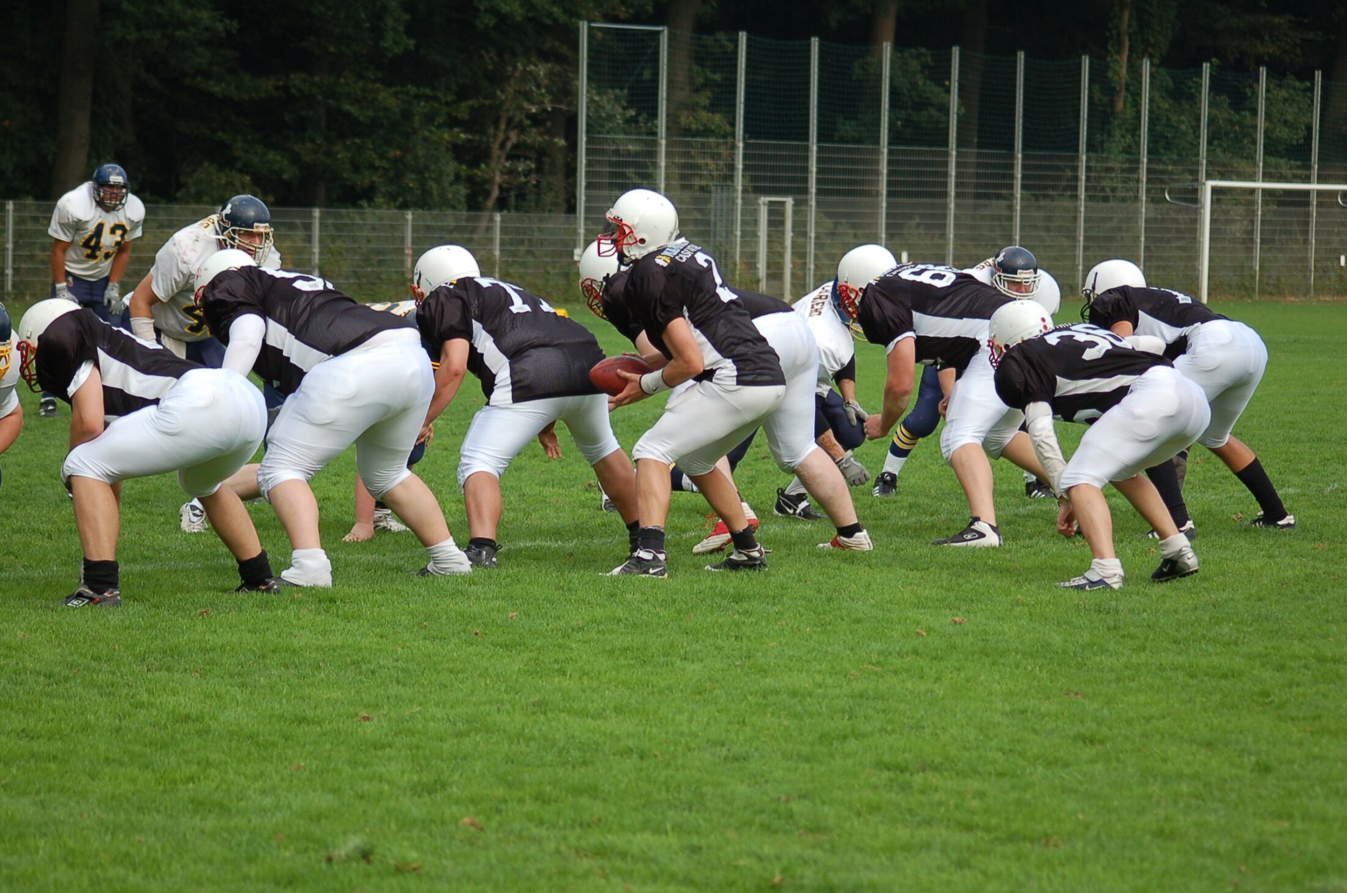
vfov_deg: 9.6
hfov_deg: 14.4
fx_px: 5322
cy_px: 446
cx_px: 674
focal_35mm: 142
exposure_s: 1/1000
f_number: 4.2
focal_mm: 95
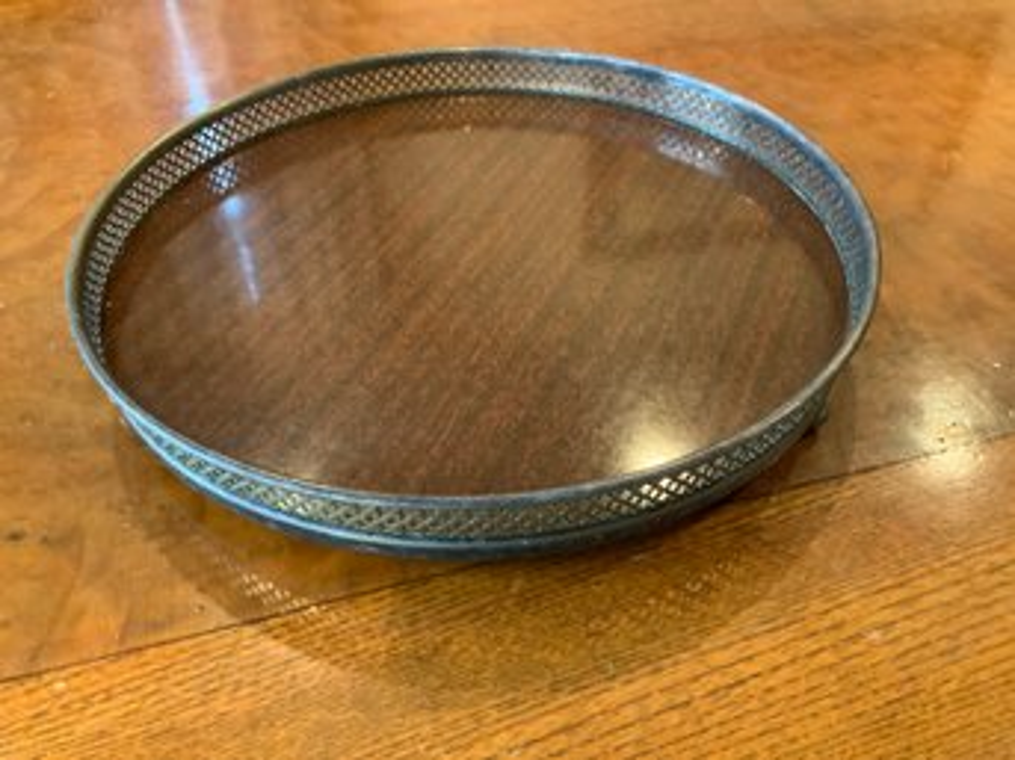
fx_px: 850
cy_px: 380
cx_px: 508
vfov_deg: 48.2
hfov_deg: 61.7
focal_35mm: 29
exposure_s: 1/30
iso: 320
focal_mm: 3
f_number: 1.8
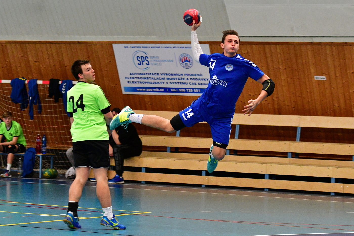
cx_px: 177
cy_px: 118
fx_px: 1032
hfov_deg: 19.5
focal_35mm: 105
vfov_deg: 13.0
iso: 3200
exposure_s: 1/400
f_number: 3.5
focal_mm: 70
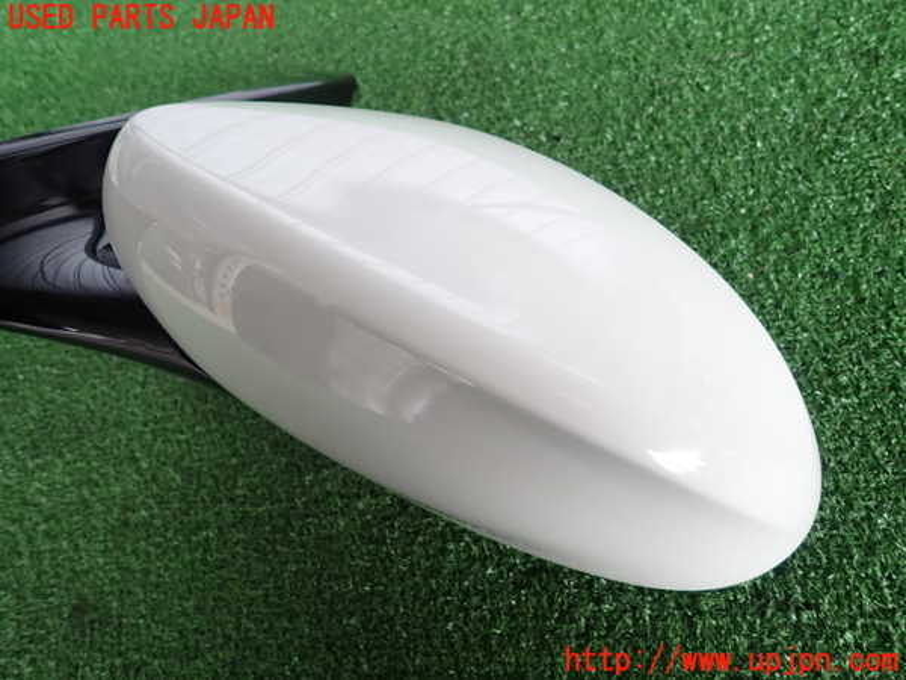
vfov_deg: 54.9
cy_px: 340
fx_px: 654
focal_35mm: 25
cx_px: 453
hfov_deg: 69.4
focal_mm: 4.5
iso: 100
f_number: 2
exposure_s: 1/60
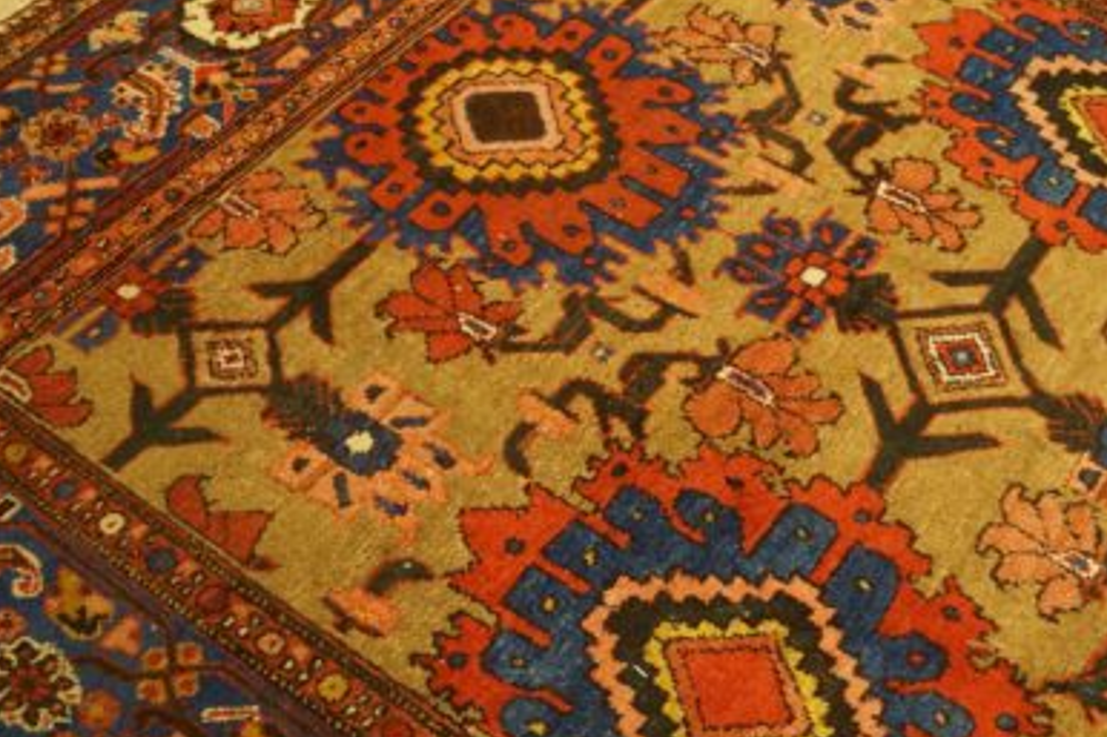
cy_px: 452
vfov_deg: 31.8
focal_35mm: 42
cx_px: 551
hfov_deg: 46.4
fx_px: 1291
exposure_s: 1/60
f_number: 4
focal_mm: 18
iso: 1600
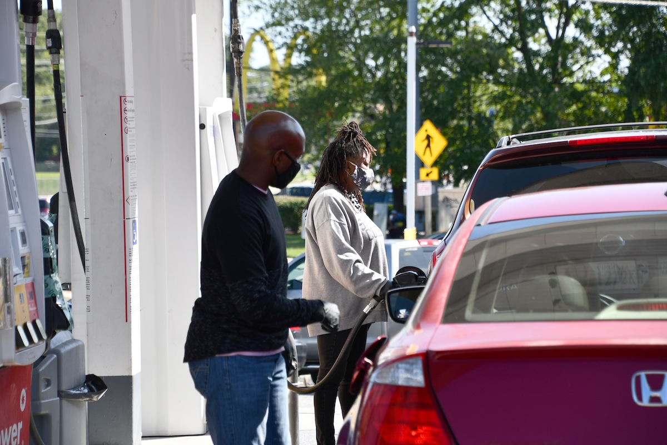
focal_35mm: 150
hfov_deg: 13.7
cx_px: 334
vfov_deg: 9.1
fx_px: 2779
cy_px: 222
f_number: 6.3
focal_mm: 100
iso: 200
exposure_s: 1/500
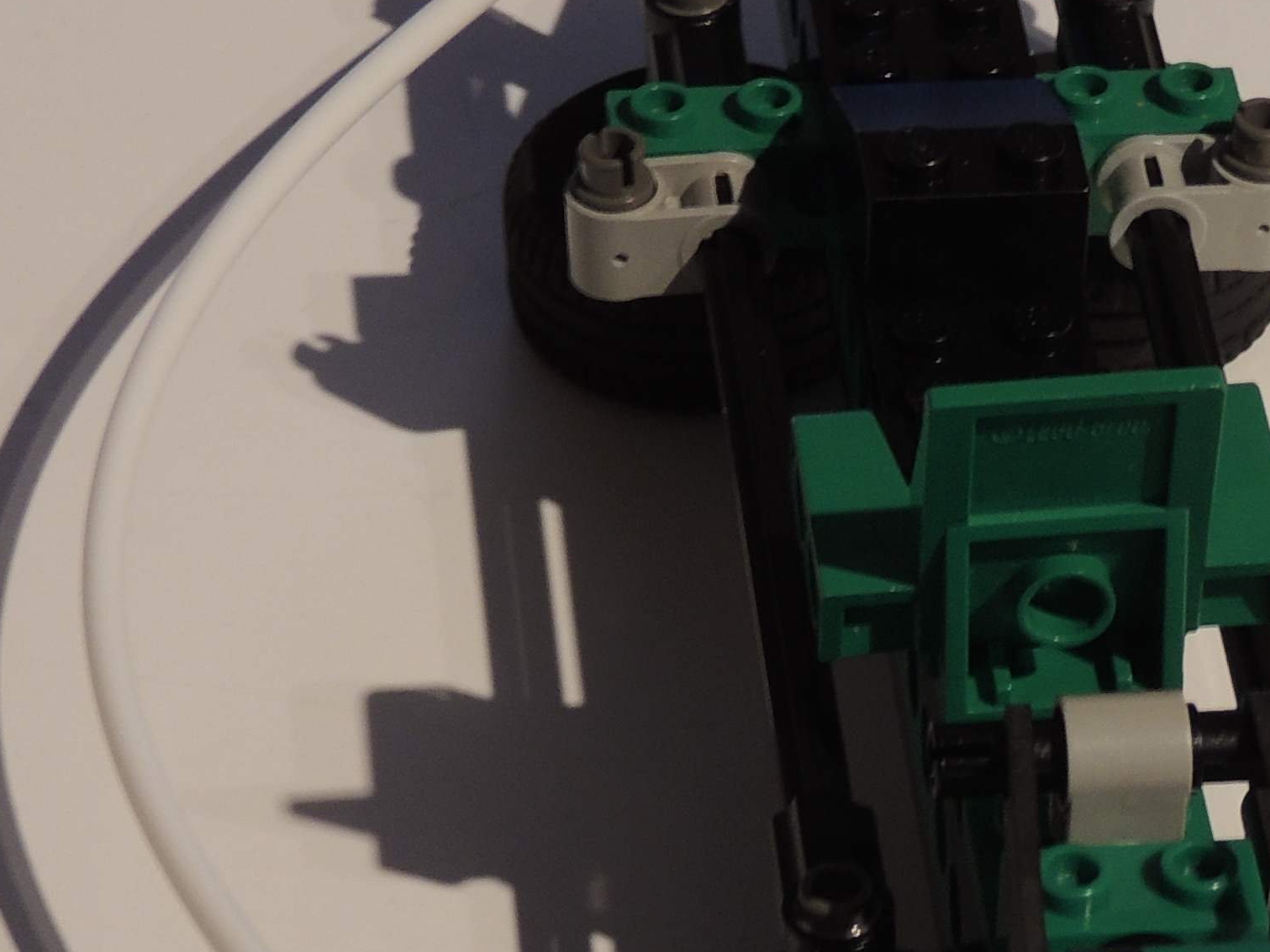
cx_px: 810
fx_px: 6713
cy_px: 836
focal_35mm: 183
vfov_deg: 8.1
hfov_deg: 10.8
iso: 100
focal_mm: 10.7
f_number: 4.2
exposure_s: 1/3
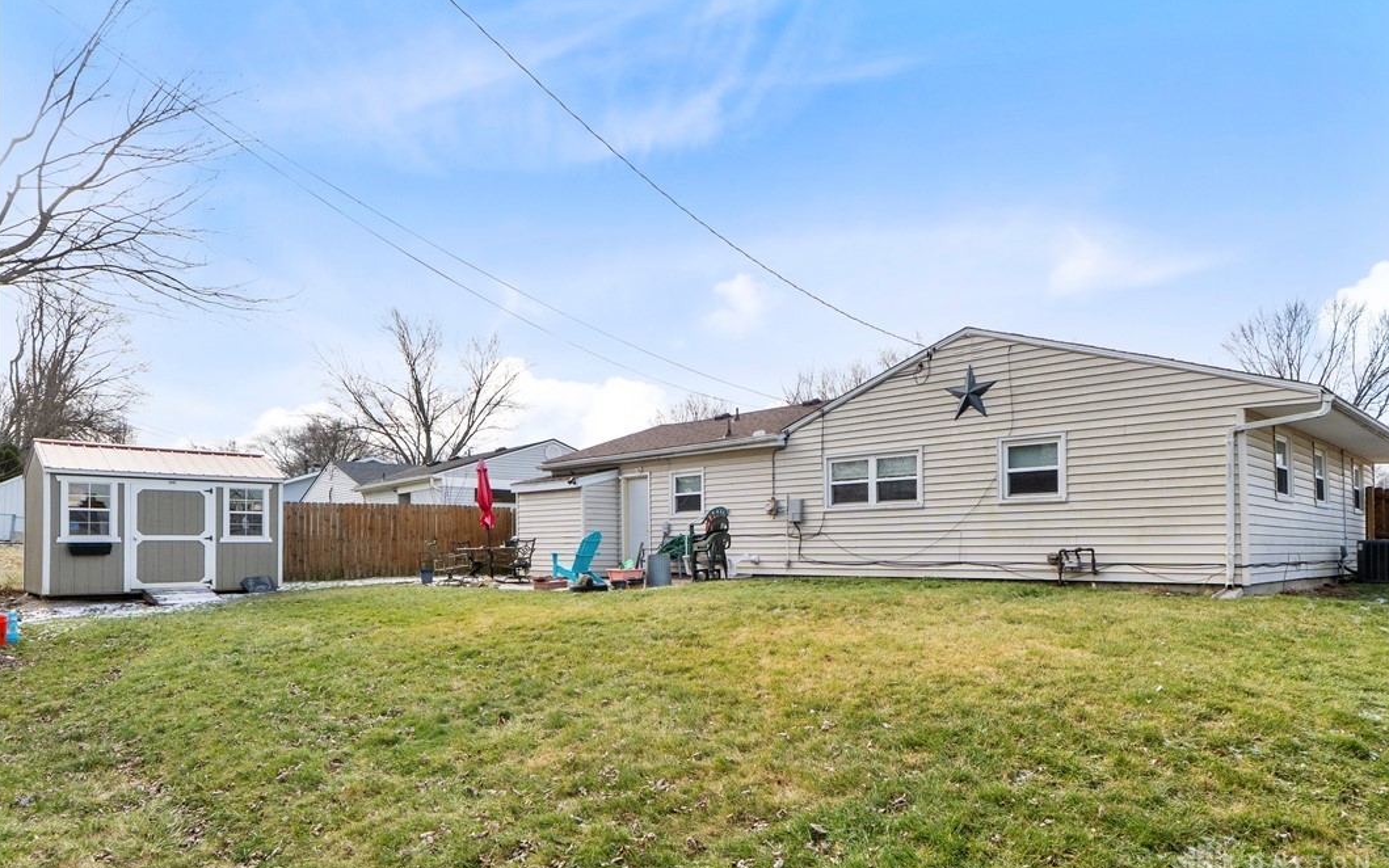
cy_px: 427
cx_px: 707
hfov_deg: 77.1
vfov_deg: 53.0
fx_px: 871
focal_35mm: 23
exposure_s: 1/400
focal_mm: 15
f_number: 10
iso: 320
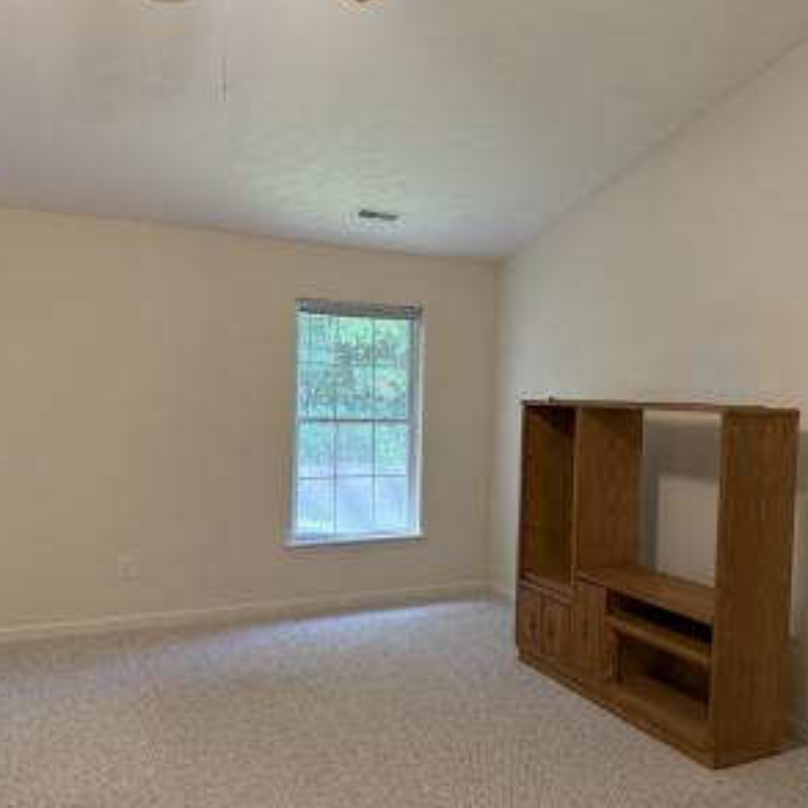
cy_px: 405
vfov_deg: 55.6
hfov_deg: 55.6
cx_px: 427
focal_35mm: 29
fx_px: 766
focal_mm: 6.76
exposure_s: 1/120
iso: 200
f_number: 1.78
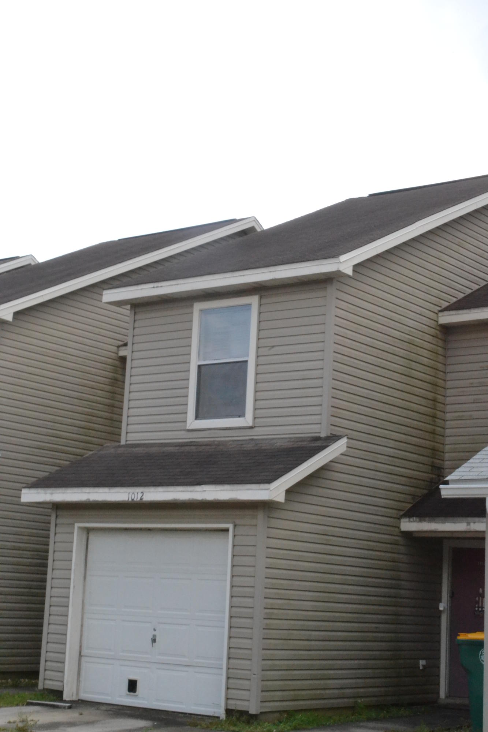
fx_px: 1220
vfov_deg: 33.4
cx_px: 244
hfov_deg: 22.6
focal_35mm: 60
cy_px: 366
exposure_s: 1/200
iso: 3200
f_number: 36
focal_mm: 40
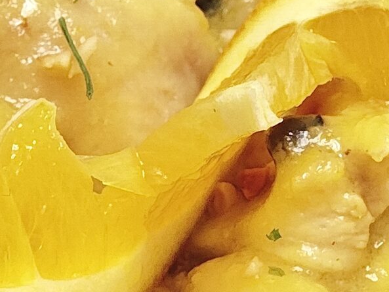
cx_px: 21
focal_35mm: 259
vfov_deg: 5.7
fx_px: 2911
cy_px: 213
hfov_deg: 7.6
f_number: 2
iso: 640
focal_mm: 9
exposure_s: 1/100
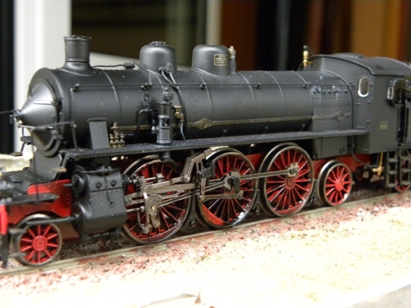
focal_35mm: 52
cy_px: 154
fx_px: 617
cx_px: 206
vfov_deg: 28.0
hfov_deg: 36.8
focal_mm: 9.2
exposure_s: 1/62
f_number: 3.5
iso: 400
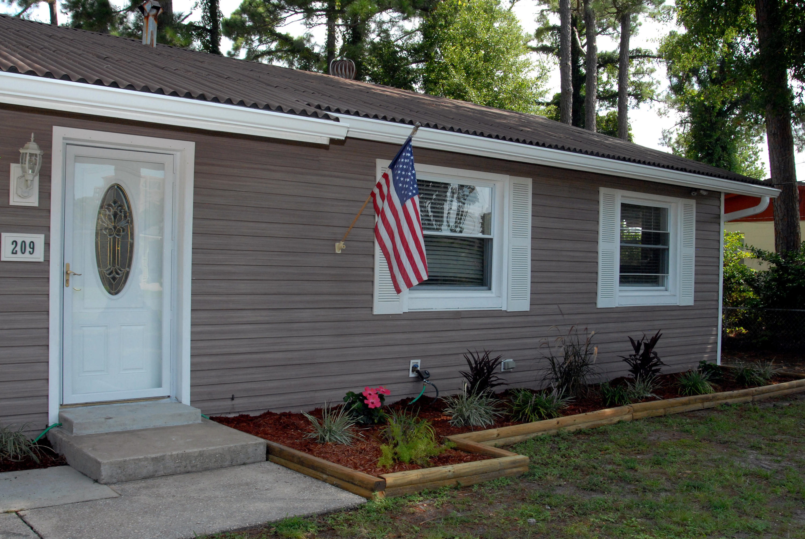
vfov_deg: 37.0
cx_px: 402
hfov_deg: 53.1
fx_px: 806
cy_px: 270
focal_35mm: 36
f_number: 11
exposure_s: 1/250
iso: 640
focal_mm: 24
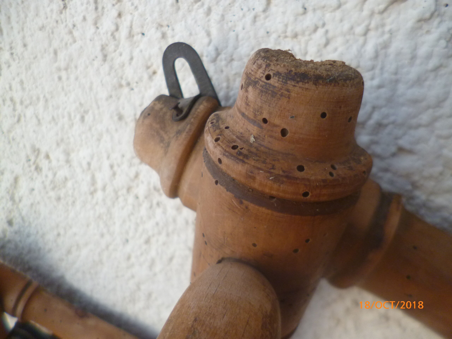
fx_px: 313
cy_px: 170
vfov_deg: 56.8
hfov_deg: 71.6
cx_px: 226
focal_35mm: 24
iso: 200
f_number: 2.5
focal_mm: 4.3
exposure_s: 1/160
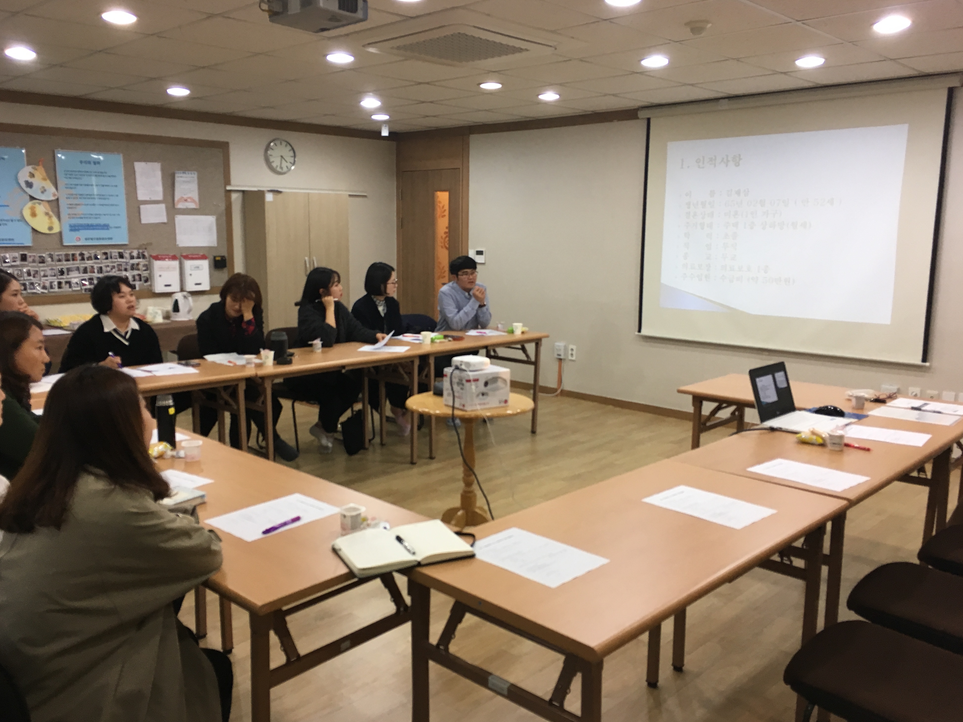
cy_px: 366
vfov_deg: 46.8
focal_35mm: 30
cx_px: 466
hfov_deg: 60.0
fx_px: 835
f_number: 2.2
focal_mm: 4.15
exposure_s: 1/30
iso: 64
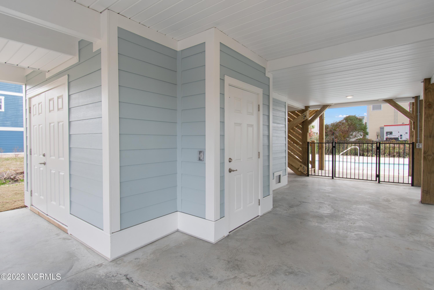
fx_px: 229
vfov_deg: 64.6
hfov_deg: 86.9
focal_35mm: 19
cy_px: 145
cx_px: 217
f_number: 5.6
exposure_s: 1/125
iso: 100
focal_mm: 13
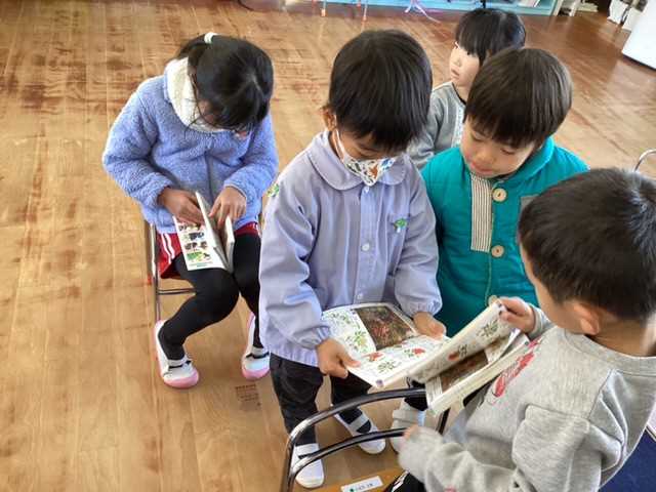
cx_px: 328
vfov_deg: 45.4
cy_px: 246
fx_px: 587
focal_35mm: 31
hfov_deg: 58.4
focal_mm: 3.3
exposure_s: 1/60
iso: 100
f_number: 2.4
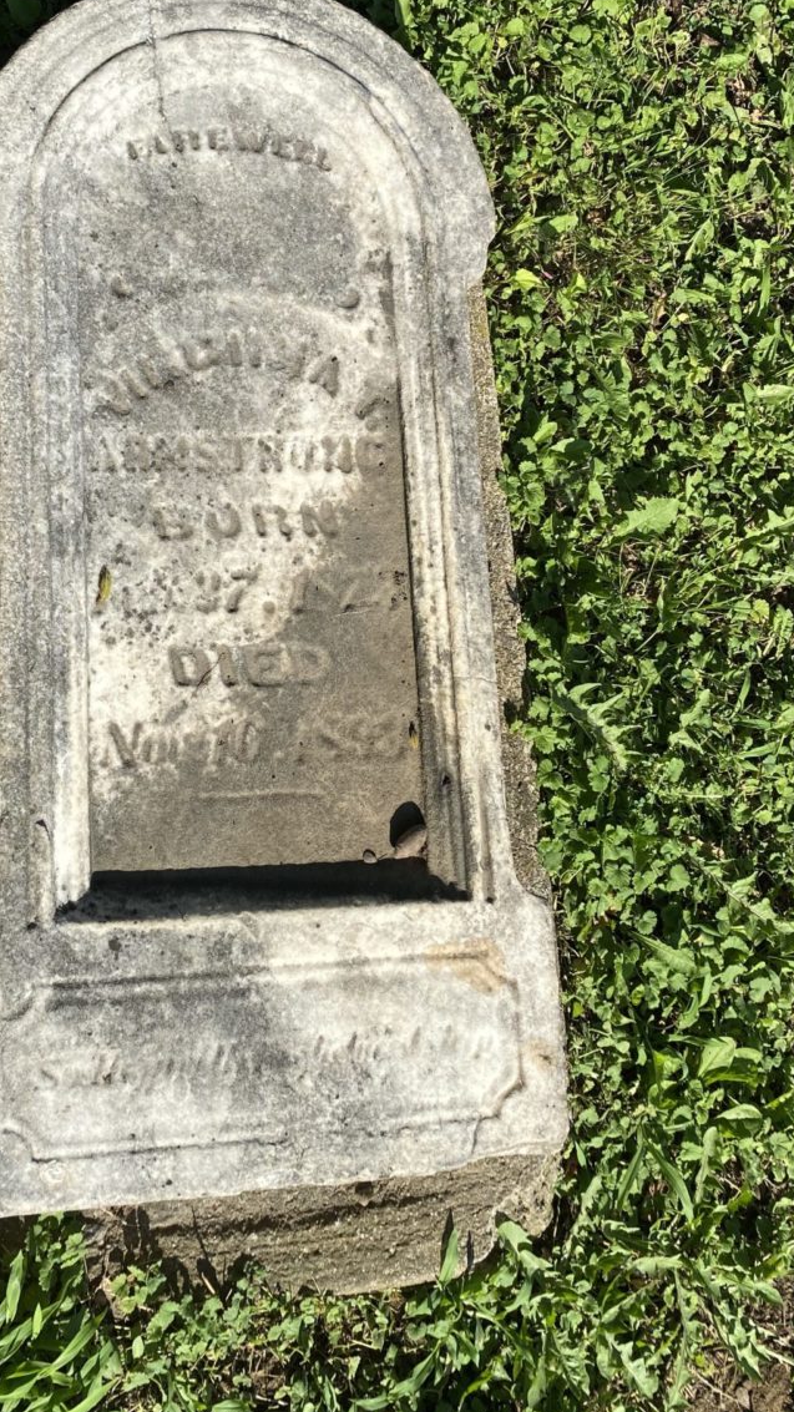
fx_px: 1498
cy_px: 512
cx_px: 288
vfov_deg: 49.9
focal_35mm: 40
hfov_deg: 29.6
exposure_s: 1/1898
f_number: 1.8
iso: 32
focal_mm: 4.25
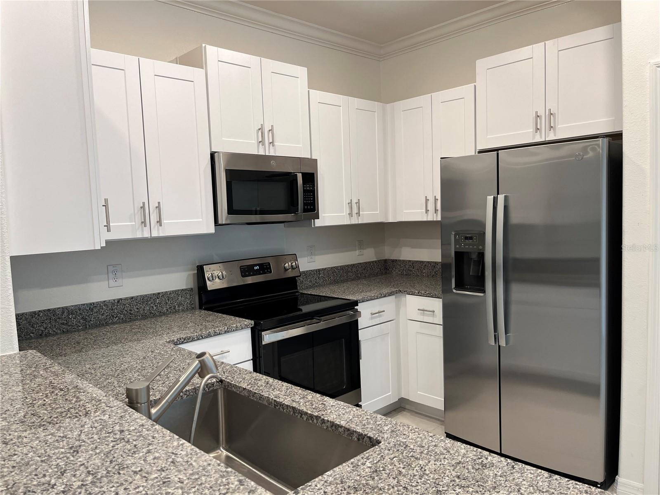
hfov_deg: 67.3
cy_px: 248
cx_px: 330
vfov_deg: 53.1
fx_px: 496
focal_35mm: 26
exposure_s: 1/60
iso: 80
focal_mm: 5.1
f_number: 1.6
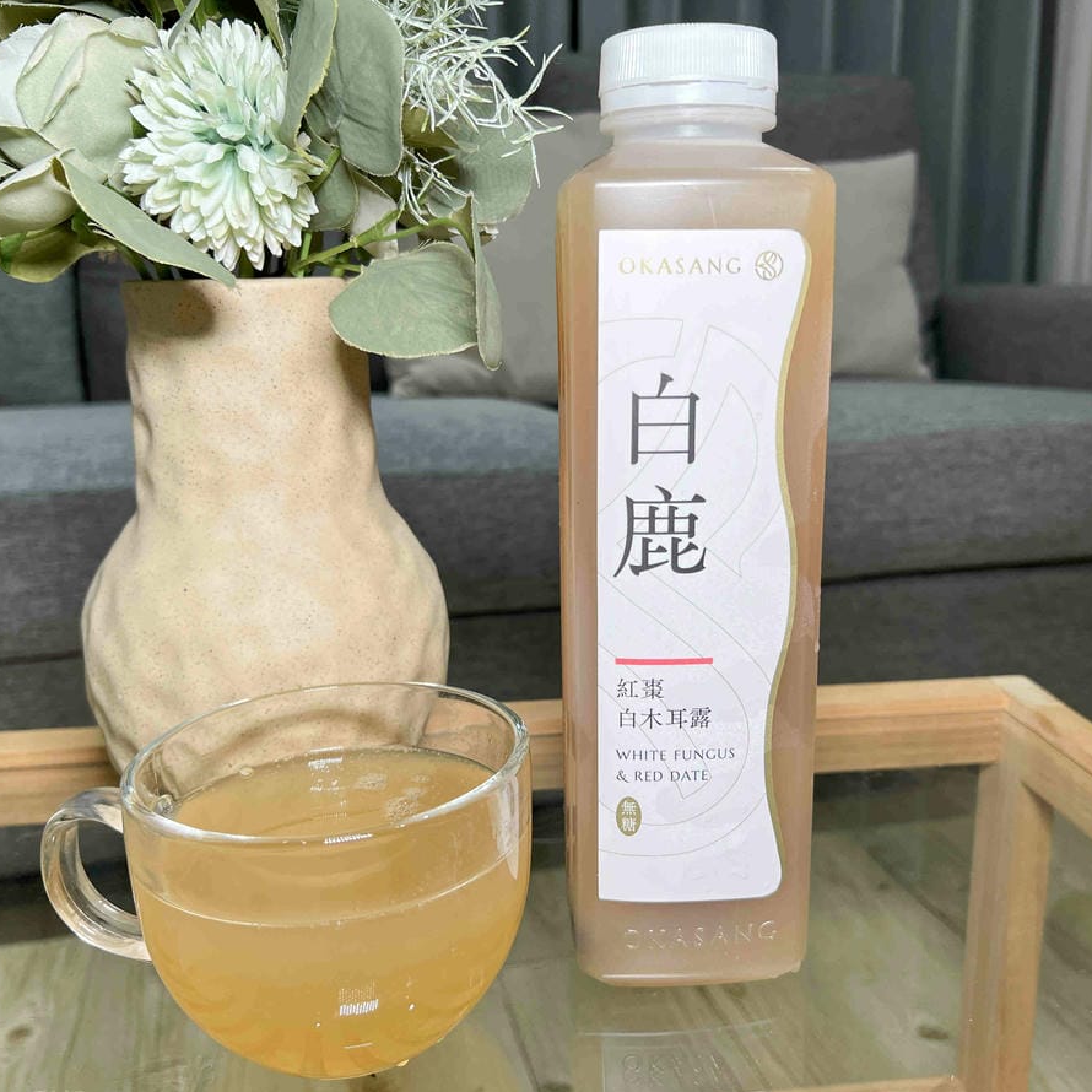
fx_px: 1106
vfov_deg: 52.5
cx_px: 566
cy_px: 550
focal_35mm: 31
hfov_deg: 52.5
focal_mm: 5.7
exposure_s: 1/120
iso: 40
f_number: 1.5
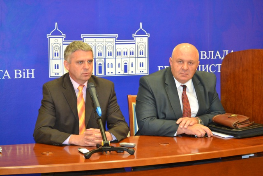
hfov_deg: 26.0
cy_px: 88
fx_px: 570
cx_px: 132
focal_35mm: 78
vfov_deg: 17.5
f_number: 5.6
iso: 1800
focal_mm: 52
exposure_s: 1/60
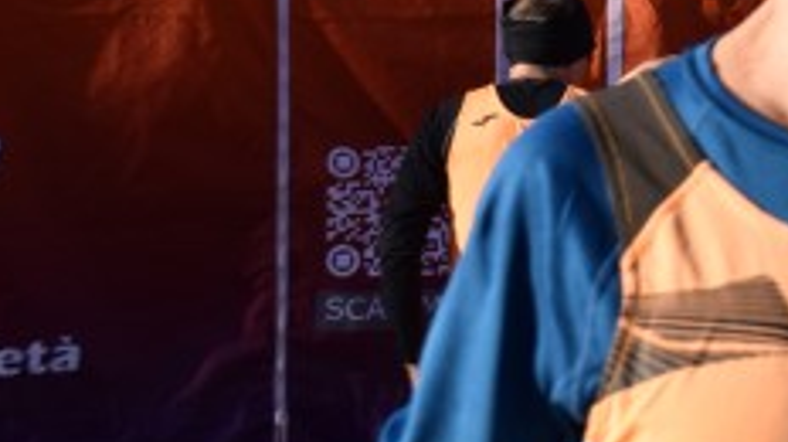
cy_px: -82
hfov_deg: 14.5
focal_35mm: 142
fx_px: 2972
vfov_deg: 8.4
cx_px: 1005
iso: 320
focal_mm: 35
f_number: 7.1
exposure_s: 1/800
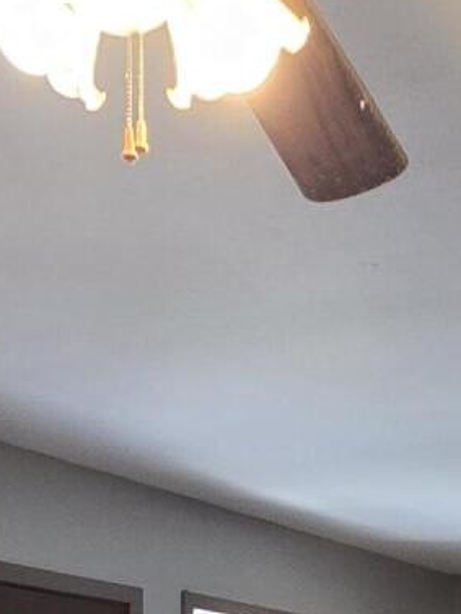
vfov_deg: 23.1
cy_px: 902
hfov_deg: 21.2
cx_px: 314
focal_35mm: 69
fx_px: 1225
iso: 250
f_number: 2.2
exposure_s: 1/60
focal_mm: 2.2
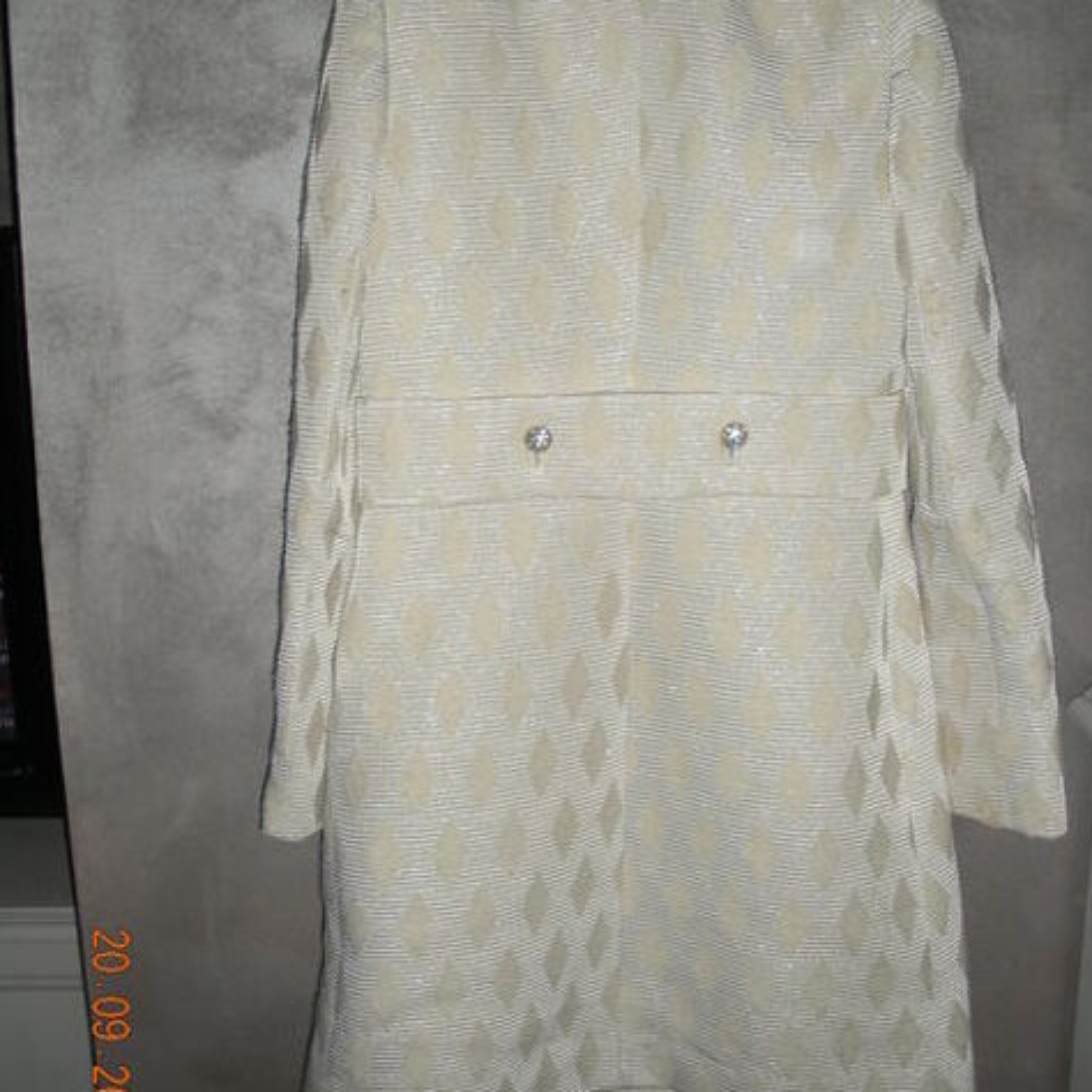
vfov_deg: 39.1
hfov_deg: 39.2
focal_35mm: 43
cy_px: 507
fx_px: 1535
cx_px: 548
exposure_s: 1/60
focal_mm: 6.3
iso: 64
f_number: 3.5
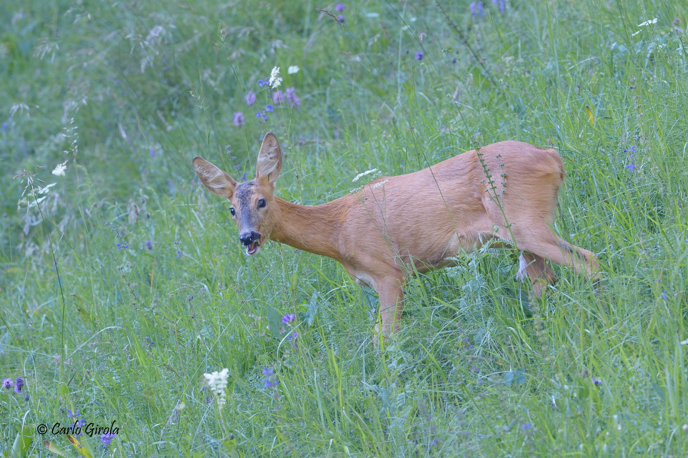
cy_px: 229
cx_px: 344
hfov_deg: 3.4
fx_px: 11466
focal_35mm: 600
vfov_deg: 2.3
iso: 800
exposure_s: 1/100
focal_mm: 600
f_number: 8
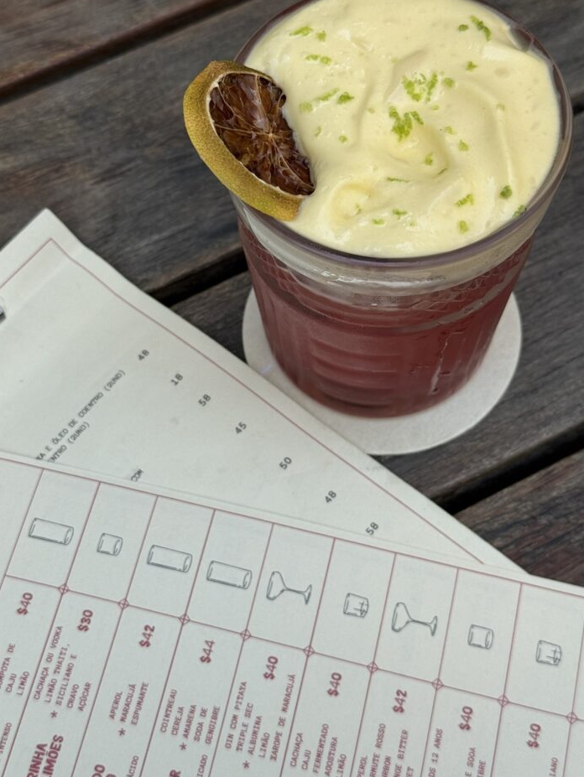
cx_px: 270
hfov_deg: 27.5
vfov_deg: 36.1
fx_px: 1191
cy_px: 363
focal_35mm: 53
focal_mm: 6.76
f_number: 1.78
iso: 64
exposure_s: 1/1264
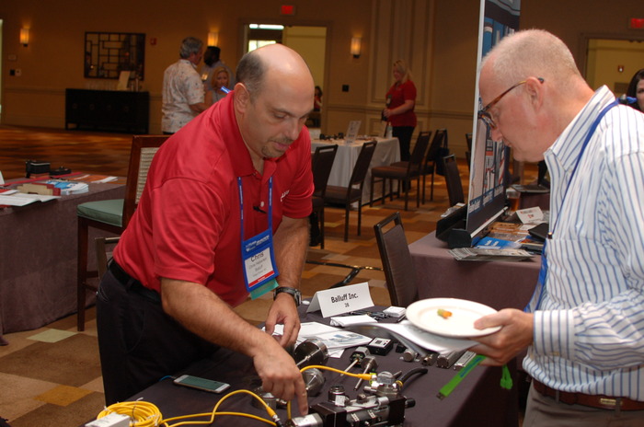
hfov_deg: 37.9
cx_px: 322
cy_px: 214
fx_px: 937
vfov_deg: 25.7
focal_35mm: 52
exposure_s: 1/60
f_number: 4
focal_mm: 35
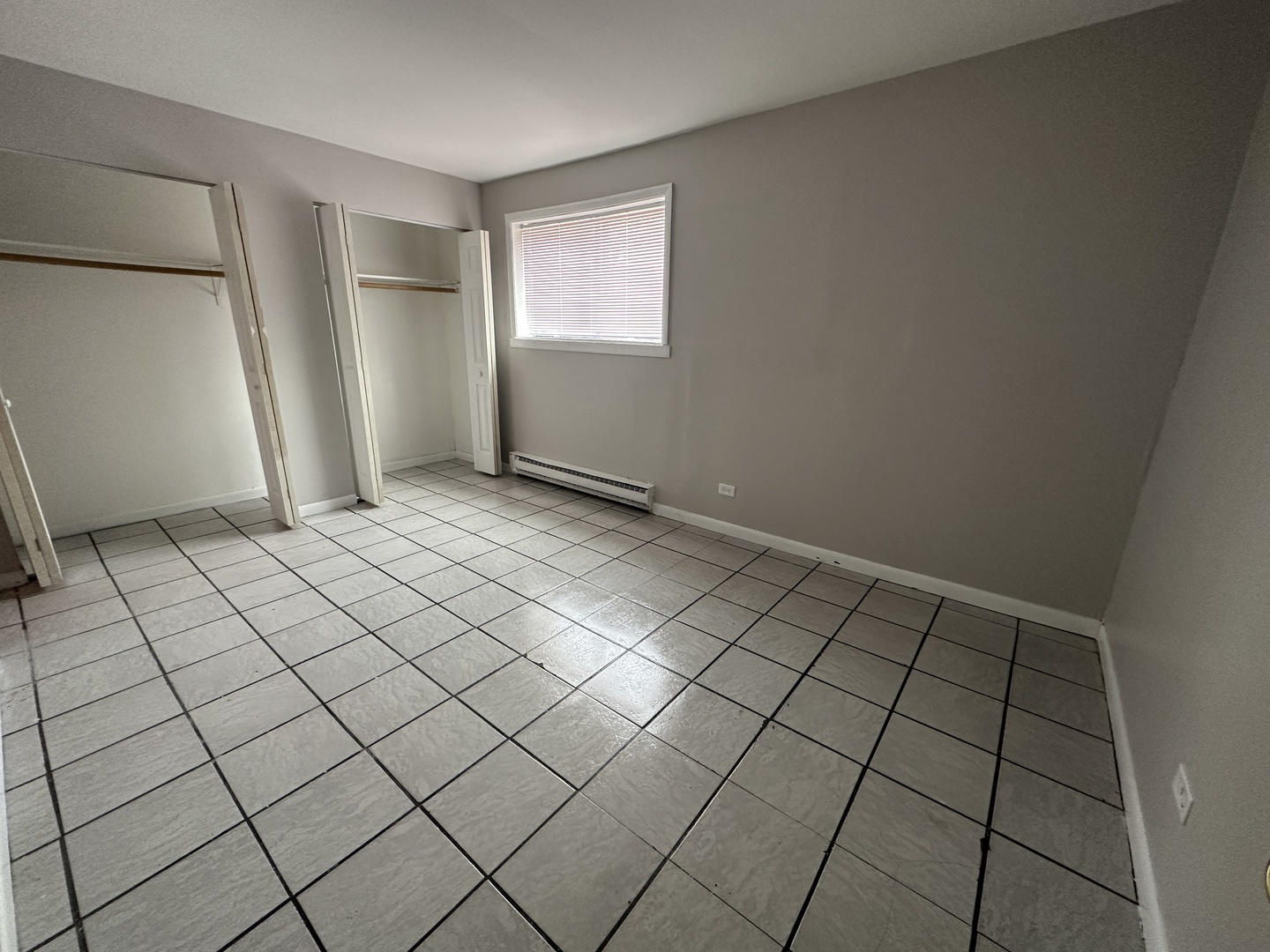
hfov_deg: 102.1
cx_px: 635
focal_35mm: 14
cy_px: 476
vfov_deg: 85.7
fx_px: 514
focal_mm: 2.22
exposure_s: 1/60
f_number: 2.2
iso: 200
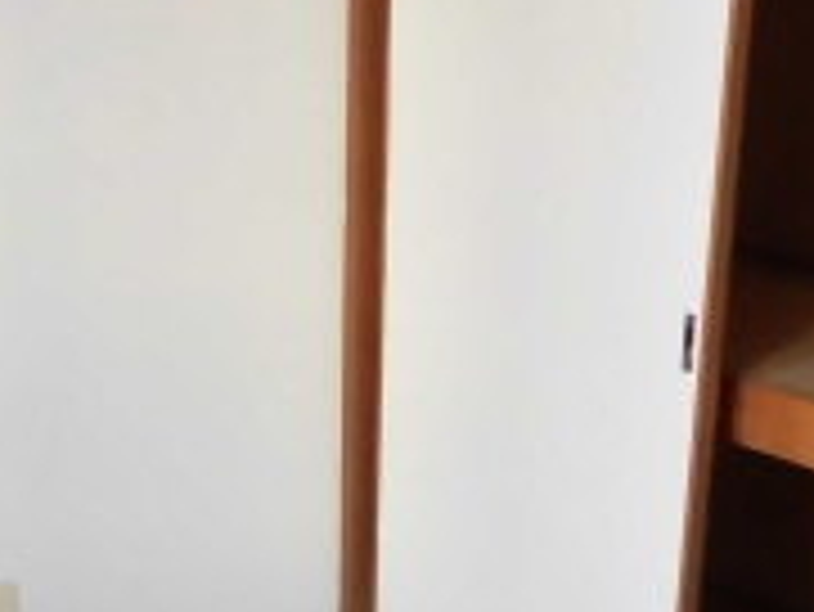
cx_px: 211
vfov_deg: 16.7
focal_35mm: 85
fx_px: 2000
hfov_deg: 22.8
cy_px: 729
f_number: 3.1
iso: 250
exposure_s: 1/40
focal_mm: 4.3
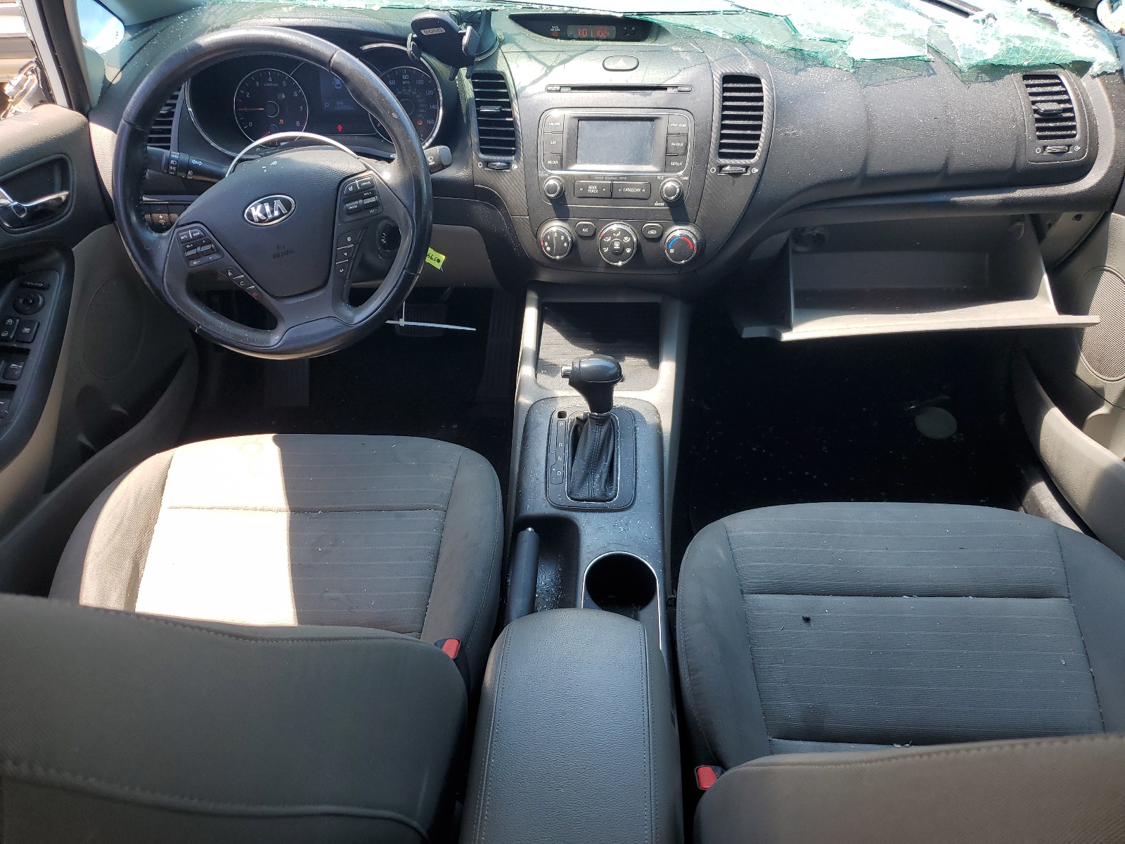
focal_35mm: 26
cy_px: 422
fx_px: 845
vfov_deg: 53.1
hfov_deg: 67.3
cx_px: 562
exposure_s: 1/435
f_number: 1.5
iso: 50
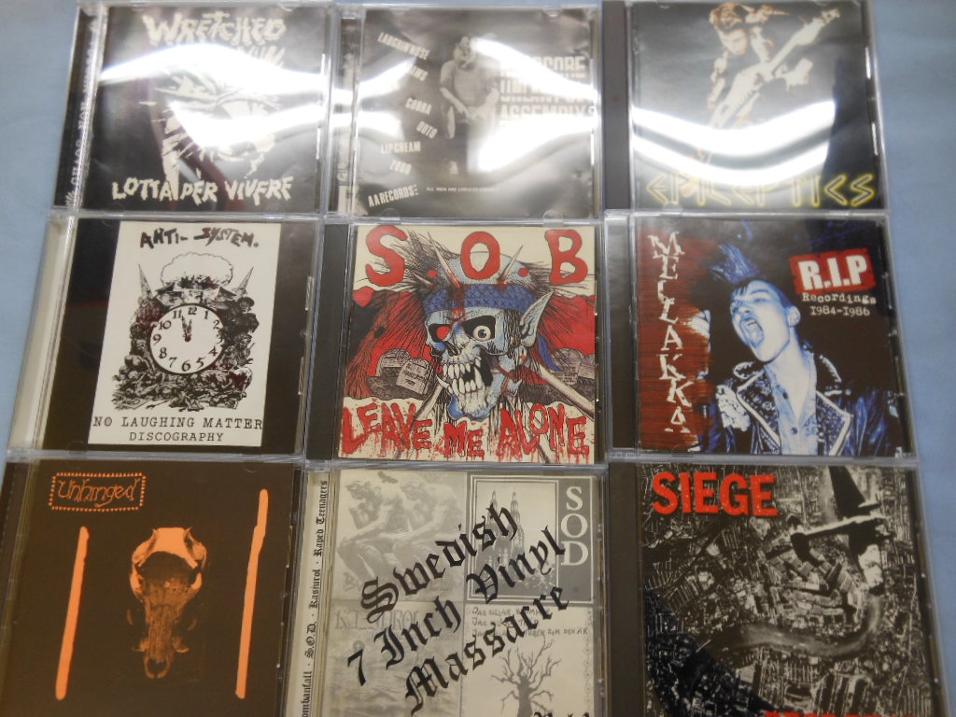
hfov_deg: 69.4
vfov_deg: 54.9
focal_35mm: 25
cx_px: 478
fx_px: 690
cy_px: 358
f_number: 3.2
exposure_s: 1/30
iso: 100
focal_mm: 4.5
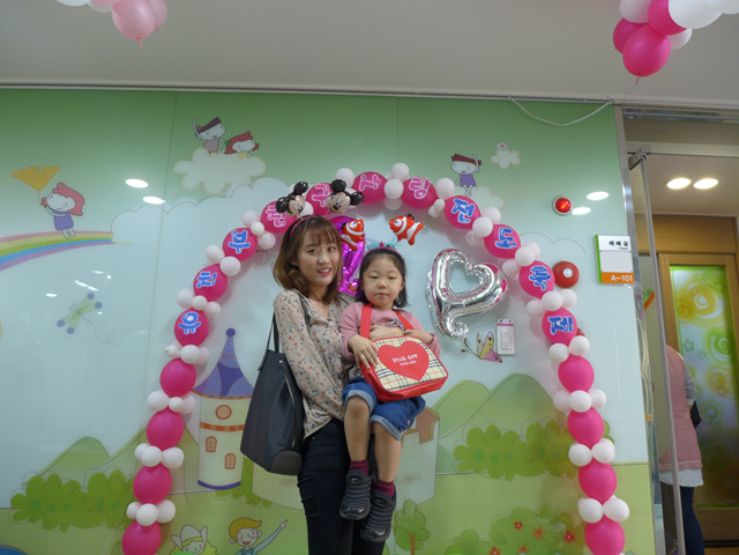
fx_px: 512
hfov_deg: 71.6
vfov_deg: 56.8
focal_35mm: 24
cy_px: 278
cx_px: 370
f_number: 1.4
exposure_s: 1/100
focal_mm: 4.7
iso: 80
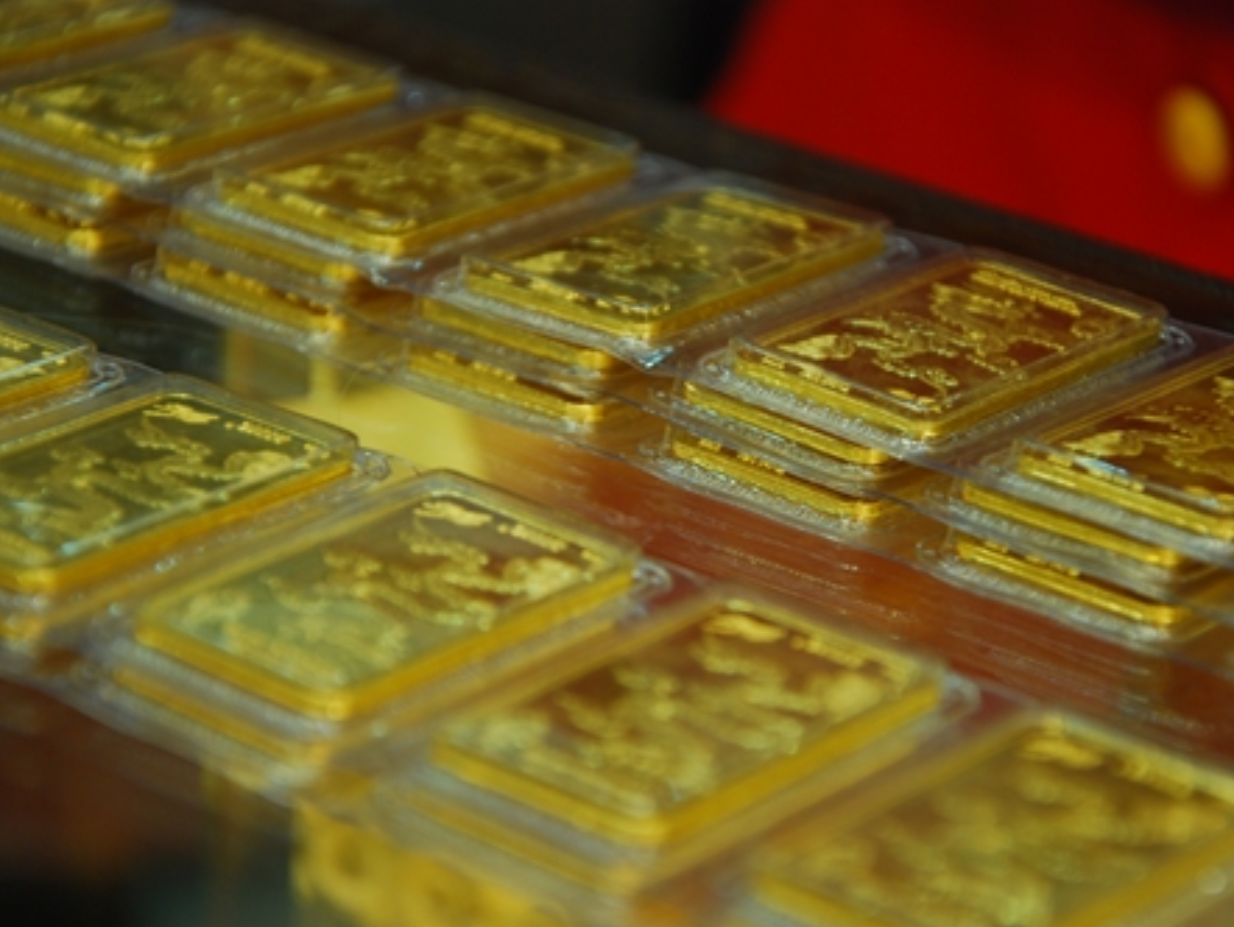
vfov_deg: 8.7
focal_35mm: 172
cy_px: 465
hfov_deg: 11.5
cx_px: 662
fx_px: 6119
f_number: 5.6
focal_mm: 105
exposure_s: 1/25
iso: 400
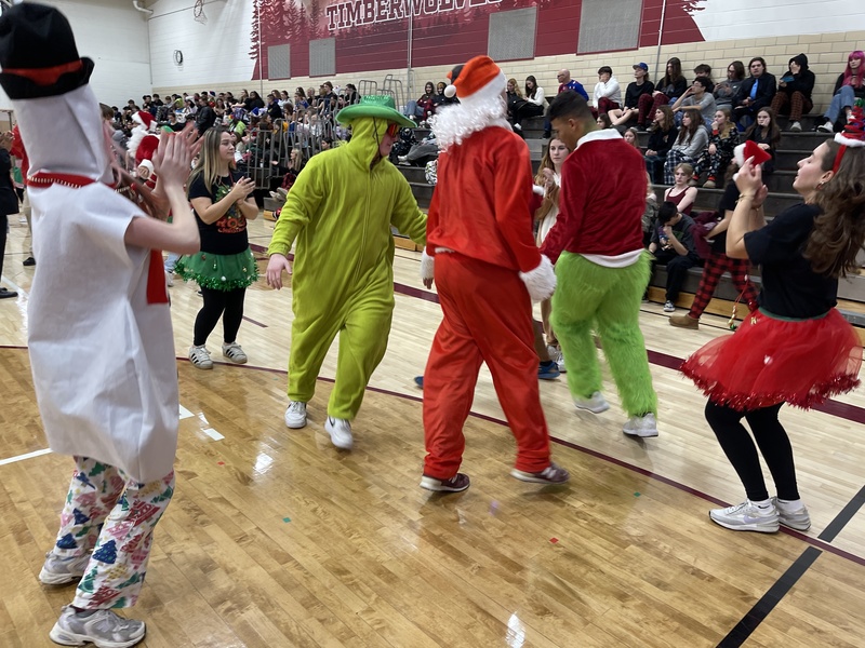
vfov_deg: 54.9
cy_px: 324
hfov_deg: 69.4
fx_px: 625
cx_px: 432
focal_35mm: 25
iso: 64
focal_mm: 5.1
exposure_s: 1/60
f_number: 1.6
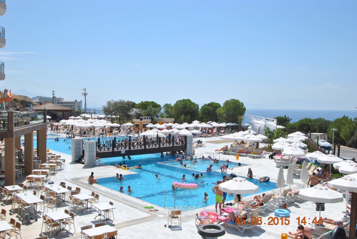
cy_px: 120
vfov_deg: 37.0
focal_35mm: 36
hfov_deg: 53.1
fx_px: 357
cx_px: 178
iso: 100
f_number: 9
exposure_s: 1/320
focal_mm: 24
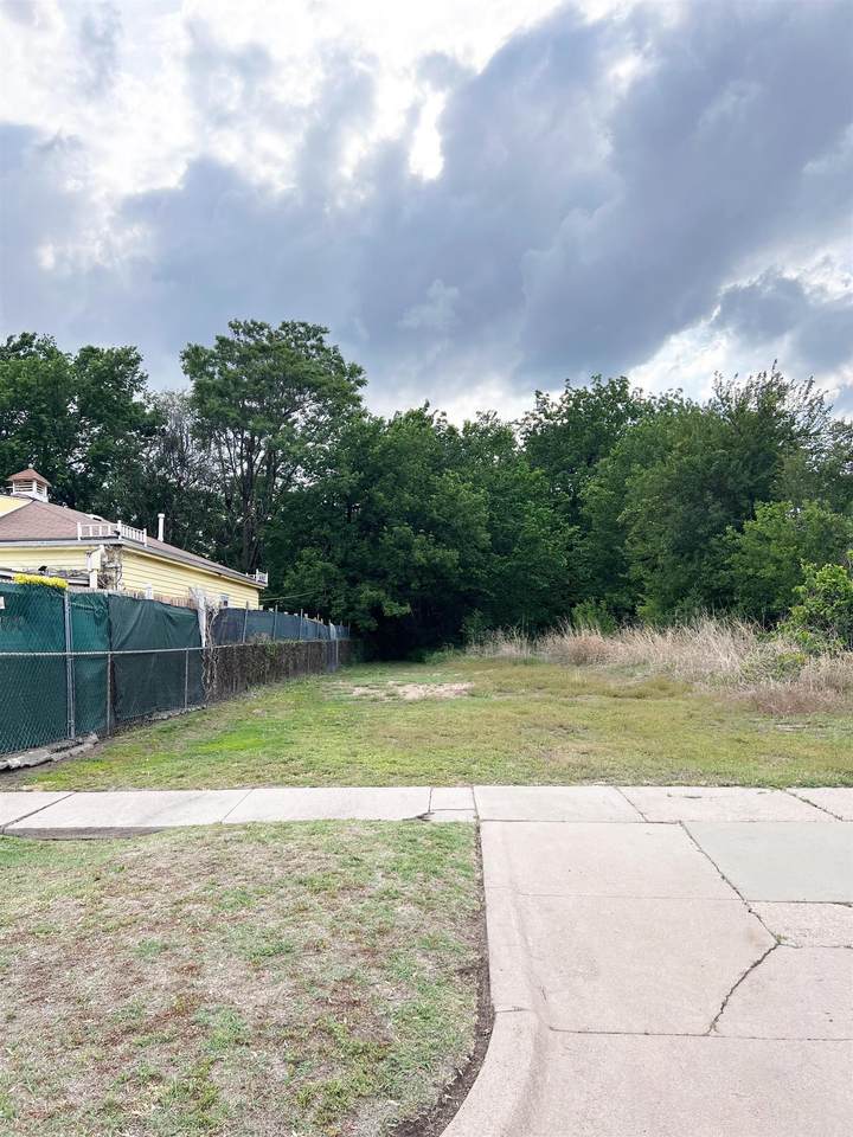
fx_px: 854
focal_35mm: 26
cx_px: 426
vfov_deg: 67.3
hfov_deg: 53.1
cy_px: 568
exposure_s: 1/2571
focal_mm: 5.7
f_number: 1.5
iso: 50
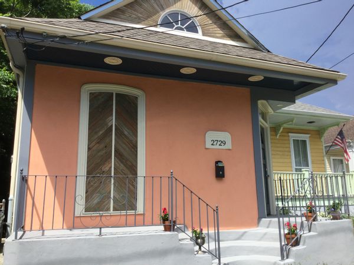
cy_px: 132
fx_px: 317
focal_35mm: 31
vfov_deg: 45.4
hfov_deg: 58.4
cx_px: 177
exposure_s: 1/959
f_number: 2.4
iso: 25
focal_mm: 3.3
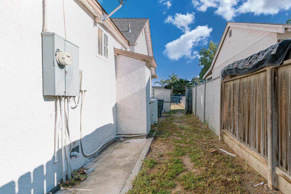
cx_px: 179
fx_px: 167
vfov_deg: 60.3
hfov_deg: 80.9
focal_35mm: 21
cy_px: 103
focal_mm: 11
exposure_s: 1/250
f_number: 6.3
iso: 100
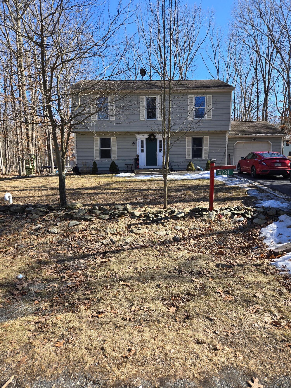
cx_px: 146
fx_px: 258
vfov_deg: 73.9
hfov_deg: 58.9
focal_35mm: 23
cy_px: 194
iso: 25
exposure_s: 1/742
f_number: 1.8
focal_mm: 5.4
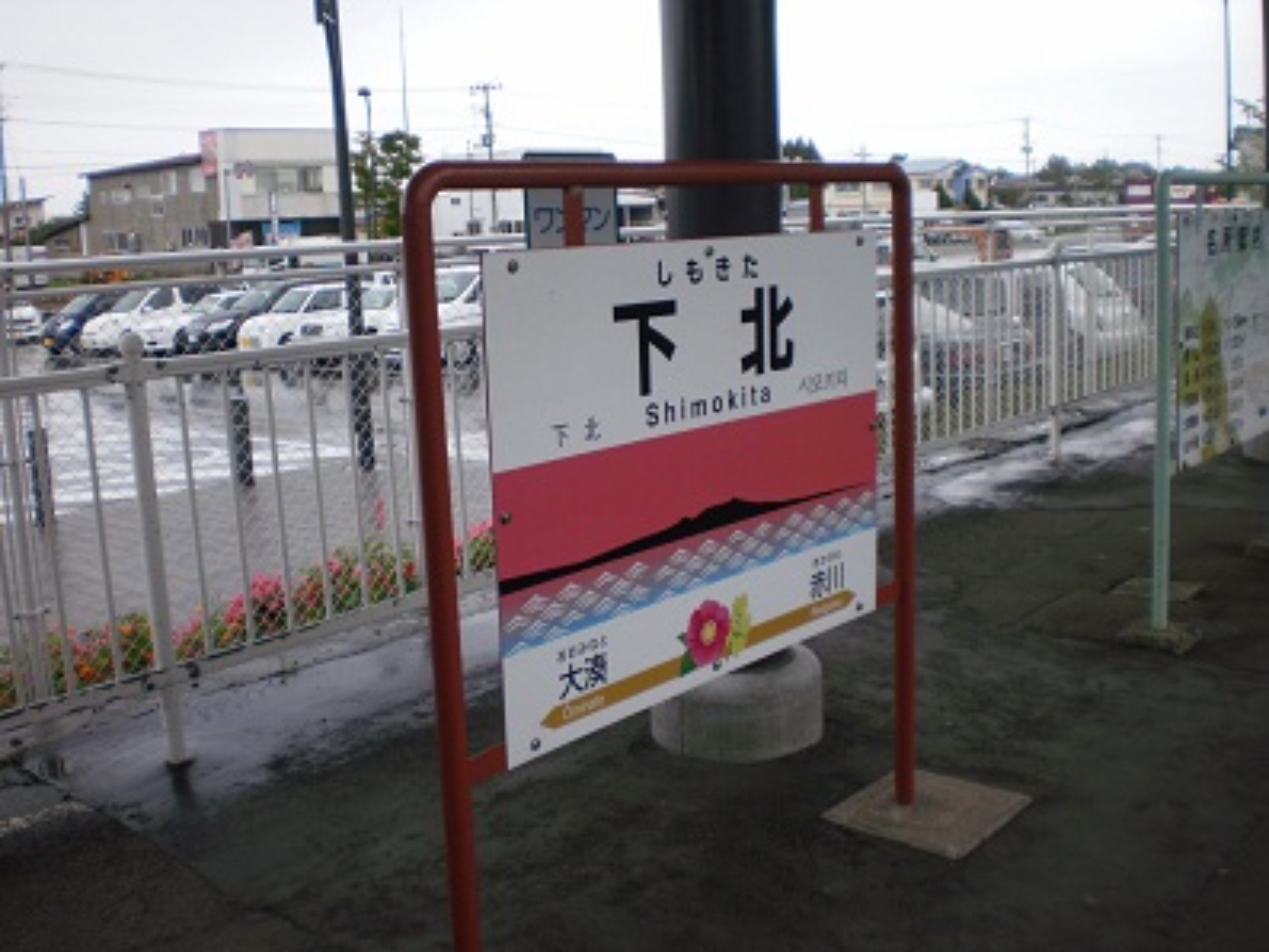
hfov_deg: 51.3
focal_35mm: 36
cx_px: 634
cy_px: 476
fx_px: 1320
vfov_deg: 39.7
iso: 100
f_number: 3.1
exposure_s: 1/160
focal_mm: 6.3
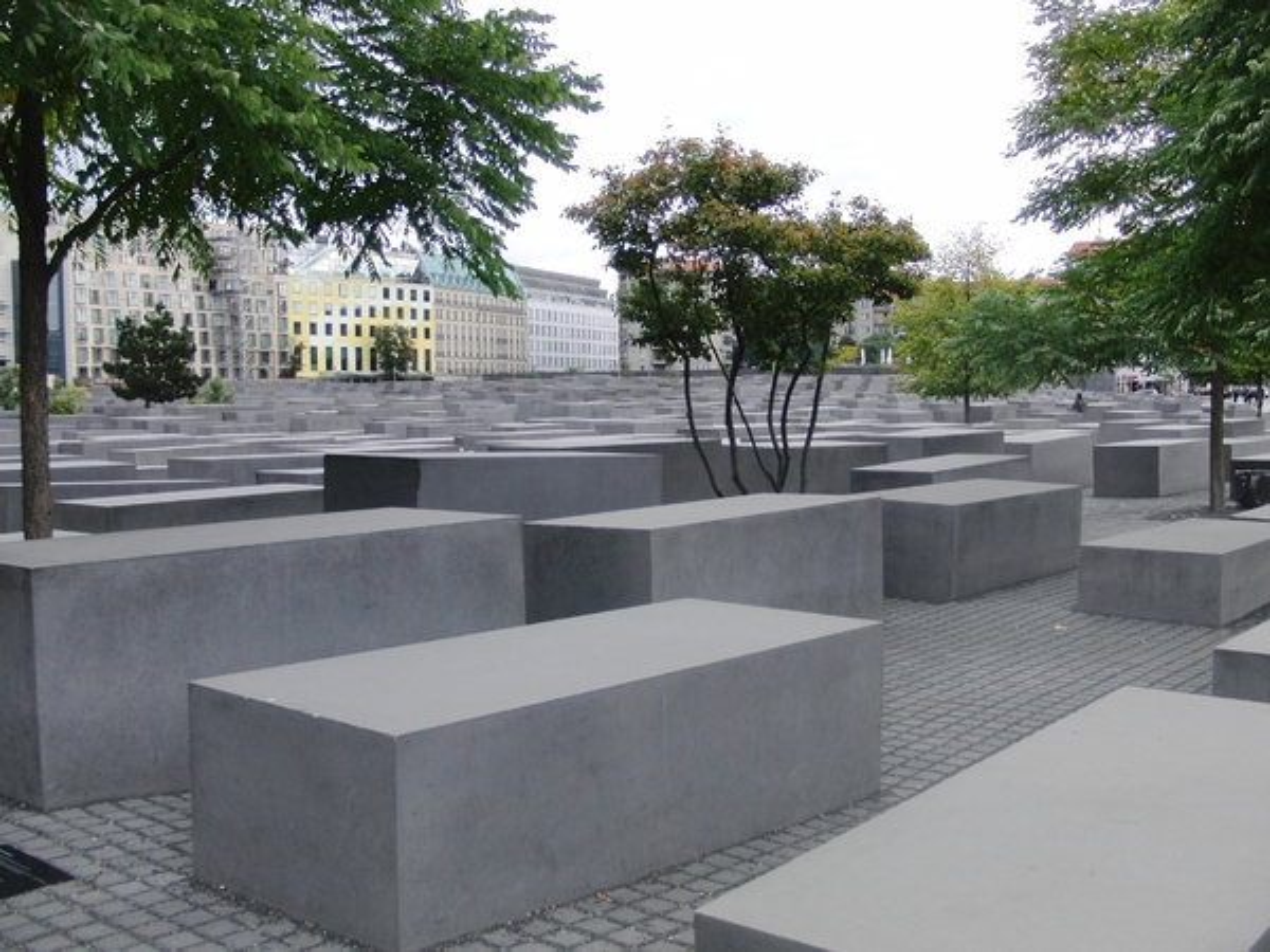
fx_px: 1357
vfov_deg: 38.7
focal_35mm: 37
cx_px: 635
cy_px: 476
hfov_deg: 50.1
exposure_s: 1/250
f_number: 3.6
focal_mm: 6.42
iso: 100
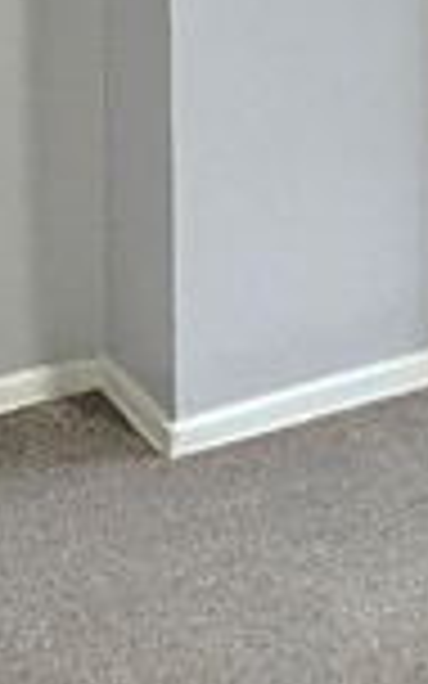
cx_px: 991
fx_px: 1736
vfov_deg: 20.6
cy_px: -180
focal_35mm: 93
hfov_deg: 11.8
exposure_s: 1/60
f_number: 2.2
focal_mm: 2.2
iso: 640
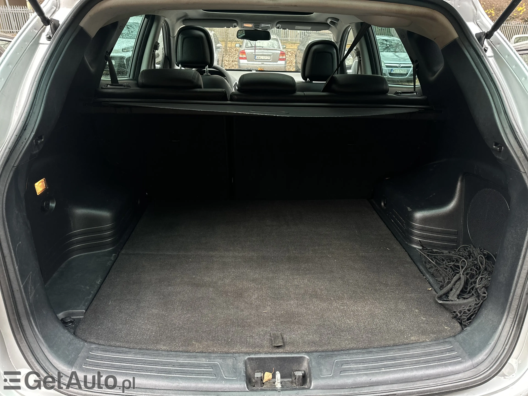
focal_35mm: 24
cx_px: 264
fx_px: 366
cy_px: 198
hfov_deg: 71.6
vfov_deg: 56.8
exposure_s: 1/60
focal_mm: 6.86
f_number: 1.78
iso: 250
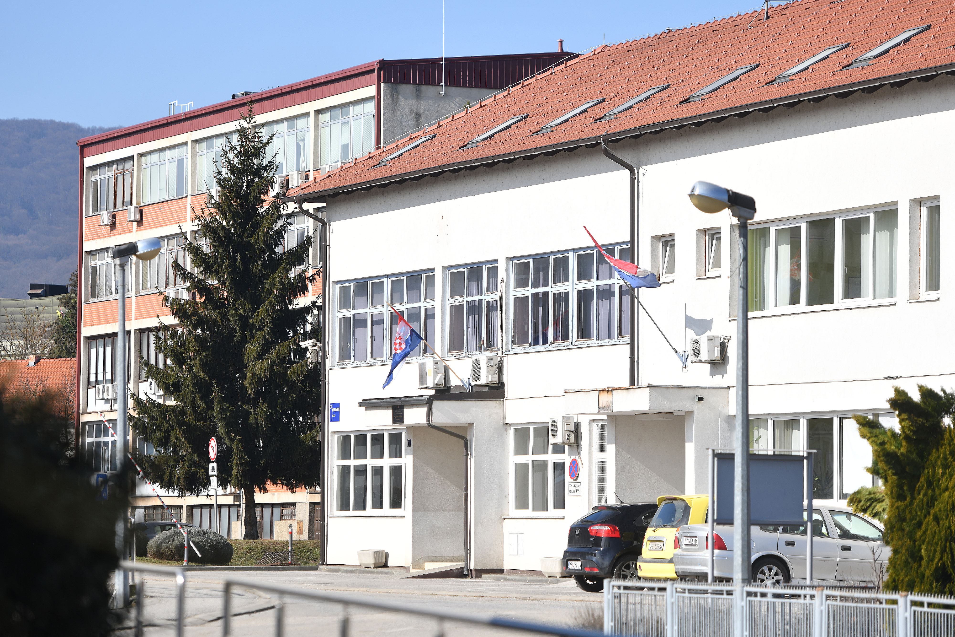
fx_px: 3581
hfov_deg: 15.2
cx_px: 478
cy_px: 318
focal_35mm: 135
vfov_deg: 10.2
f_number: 5
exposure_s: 1/1250
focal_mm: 135
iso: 64
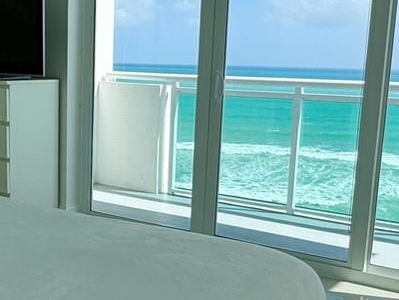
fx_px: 645
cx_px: 113
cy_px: 179
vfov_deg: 26.1
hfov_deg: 33.8
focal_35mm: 56
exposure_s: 1/993
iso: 50
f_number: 2.2
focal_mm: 2.22
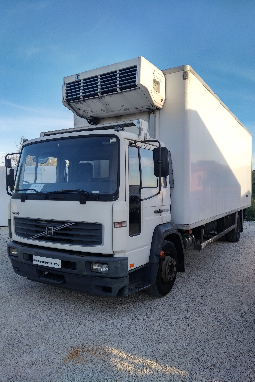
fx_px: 266
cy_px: 191
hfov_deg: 51.3
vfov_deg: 71.5
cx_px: 128
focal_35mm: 25
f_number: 2
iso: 100
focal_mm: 4.52
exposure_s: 1/253
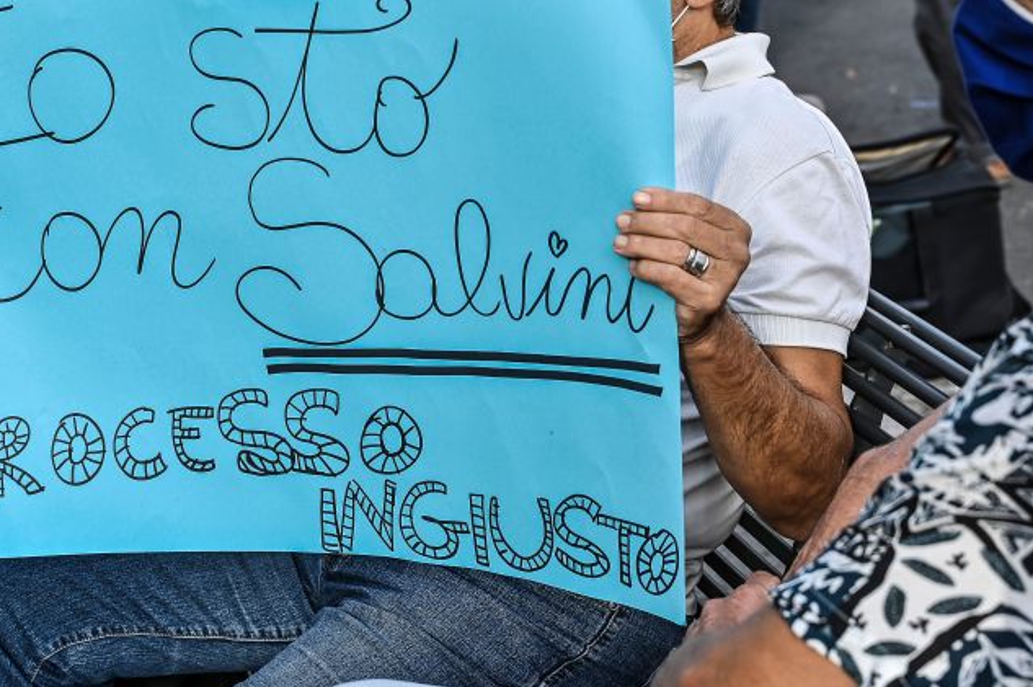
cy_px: 267
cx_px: 650
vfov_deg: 17.9
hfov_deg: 26.6
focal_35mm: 76
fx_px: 2179
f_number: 4.5
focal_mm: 47
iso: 125
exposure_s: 1/400
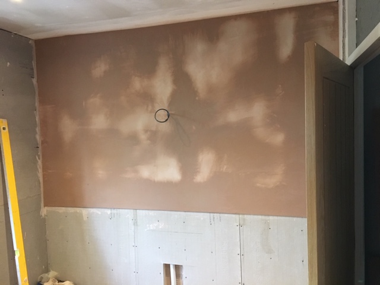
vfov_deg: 48.2
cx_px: 190
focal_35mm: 29
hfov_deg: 61.7
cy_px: 142
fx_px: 318
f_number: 2.2
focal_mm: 4.15
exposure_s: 1/25
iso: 200
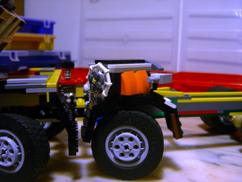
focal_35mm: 38
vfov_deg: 37.7
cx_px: 121
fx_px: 266
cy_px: 91
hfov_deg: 49.0
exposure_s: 1/8
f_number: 2.8
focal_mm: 7.9
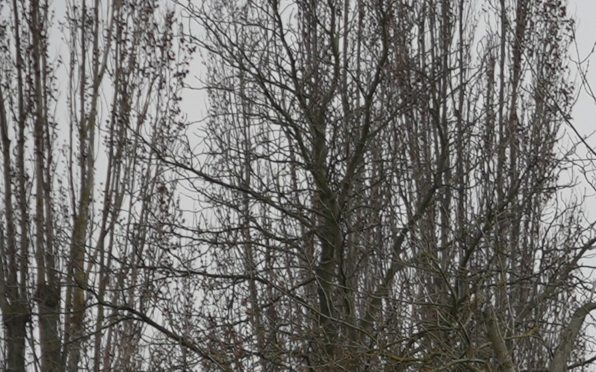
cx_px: 1332
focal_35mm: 632
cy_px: 905
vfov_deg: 2.1
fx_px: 10263
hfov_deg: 3.3
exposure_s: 1/400
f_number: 5.6
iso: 100
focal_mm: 80
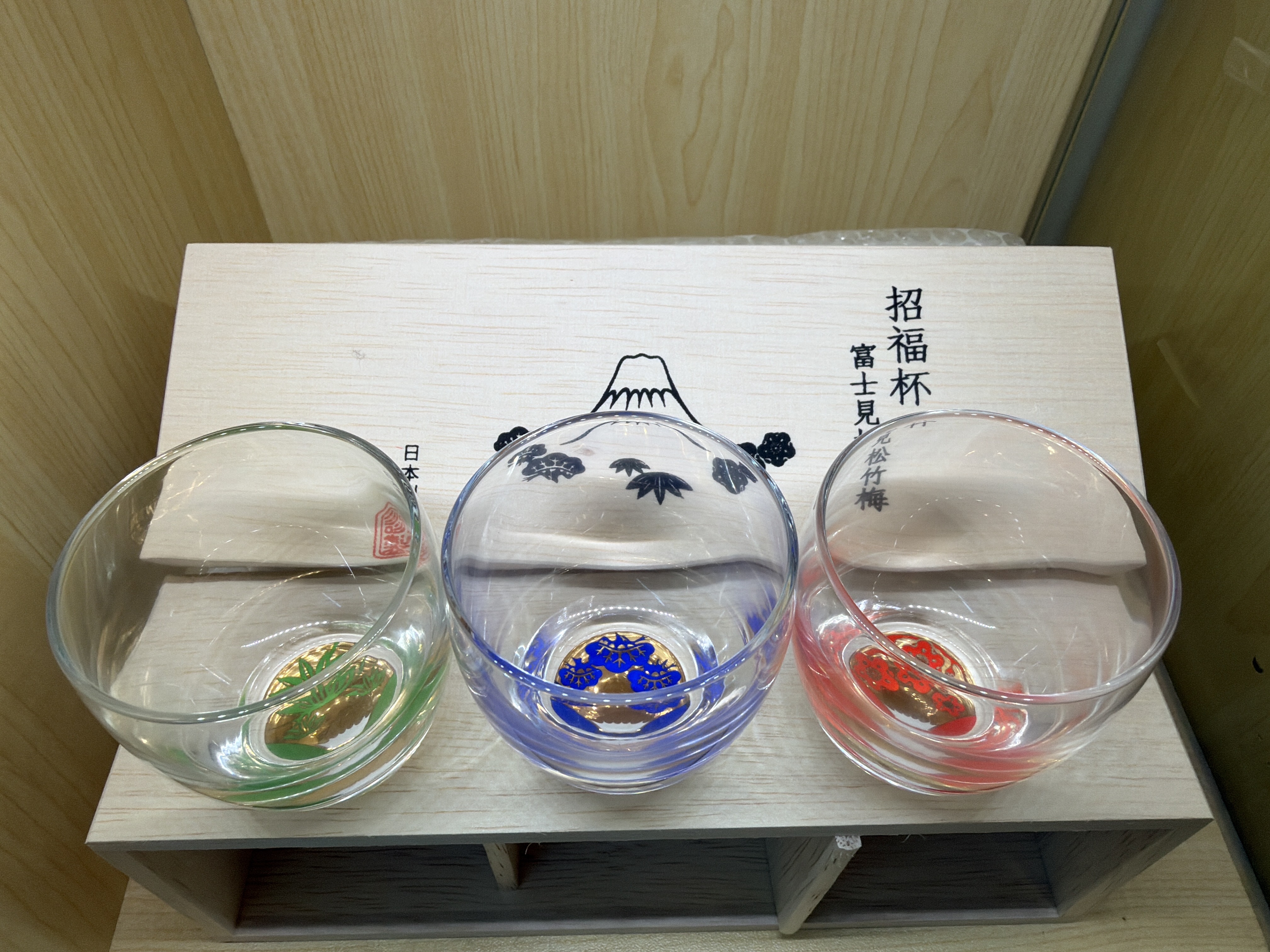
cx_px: 635
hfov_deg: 69.4
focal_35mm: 25
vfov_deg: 54.9
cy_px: 476
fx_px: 917
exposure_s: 1/181
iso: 40
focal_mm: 2.22
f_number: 2.2
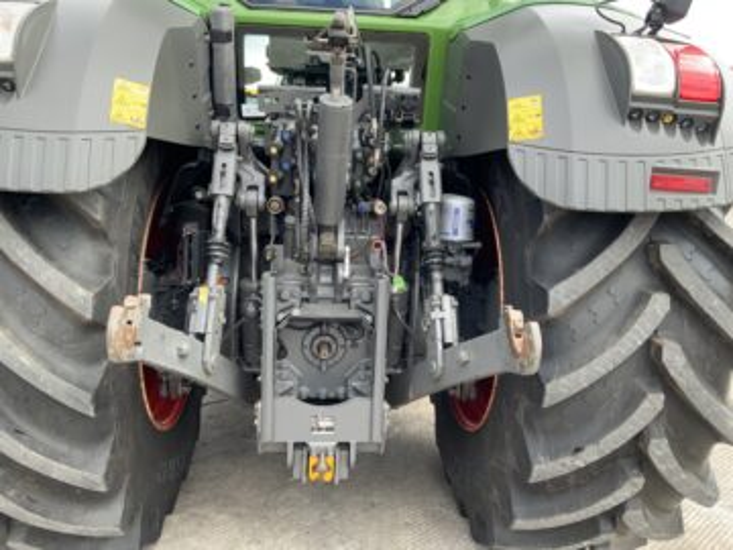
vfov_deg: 48.2
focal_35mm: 29
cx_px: 366
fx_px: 614
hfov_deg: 61.7
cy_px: 275
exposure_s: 1/205
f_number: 1.8
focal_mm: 3
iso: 16
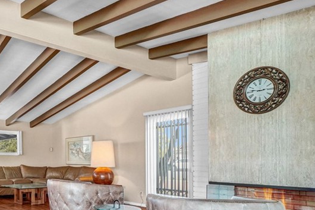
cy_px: 155
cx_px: 53
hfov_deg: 57.7
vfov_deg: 43.6
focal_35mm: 29
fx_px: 254
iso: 1600
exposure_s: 1/8
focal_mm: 10
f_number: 11
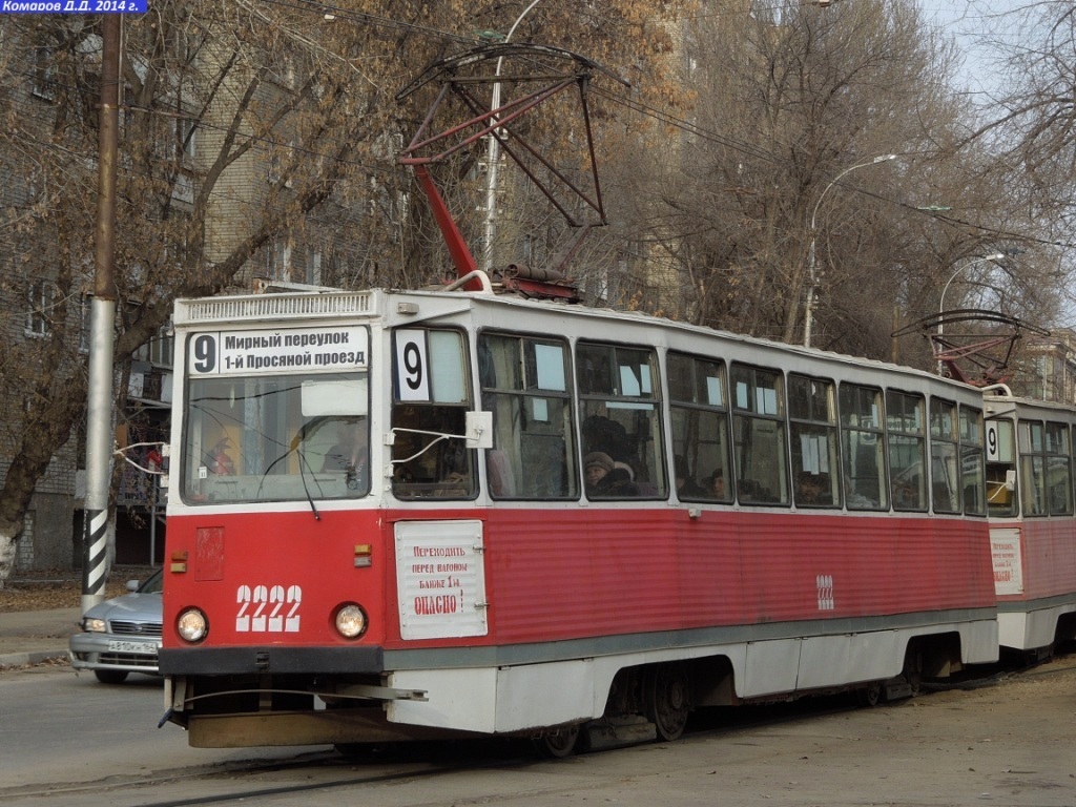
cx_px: 538
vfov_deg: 14.0
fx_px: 3295
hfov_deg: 18.5
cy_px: 404
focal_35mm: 106
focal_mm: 19.1
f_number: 4.7
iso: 100
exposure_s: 1/200
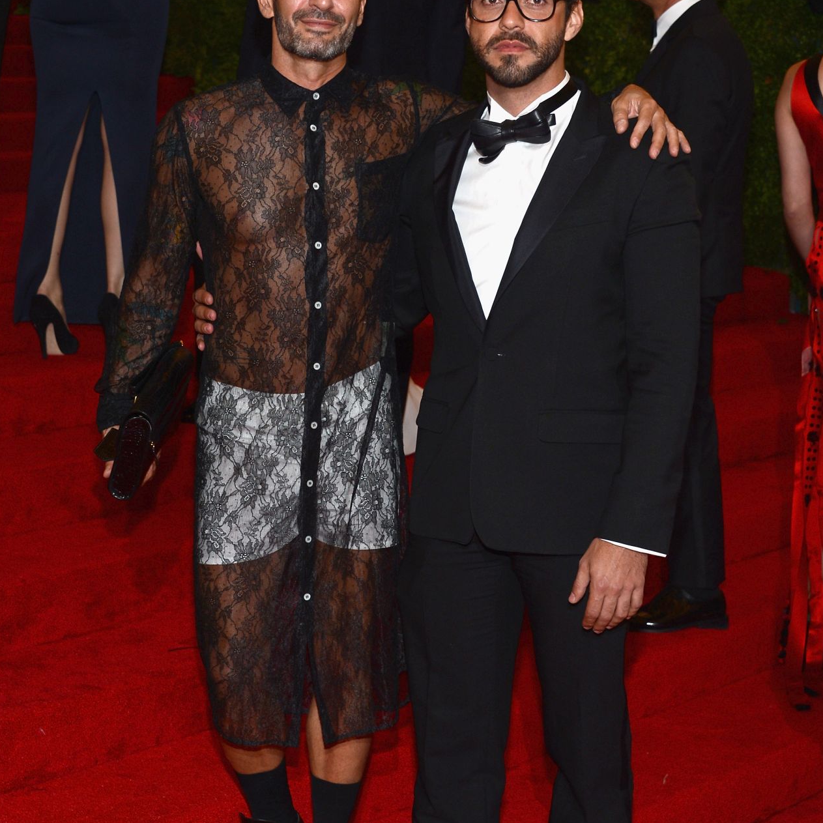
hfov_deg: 24.3
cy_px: 497
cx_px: 410
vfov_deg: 24.3
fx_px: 1910
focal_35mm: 71
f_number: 8
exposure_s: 1/160
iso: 500
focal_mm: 55
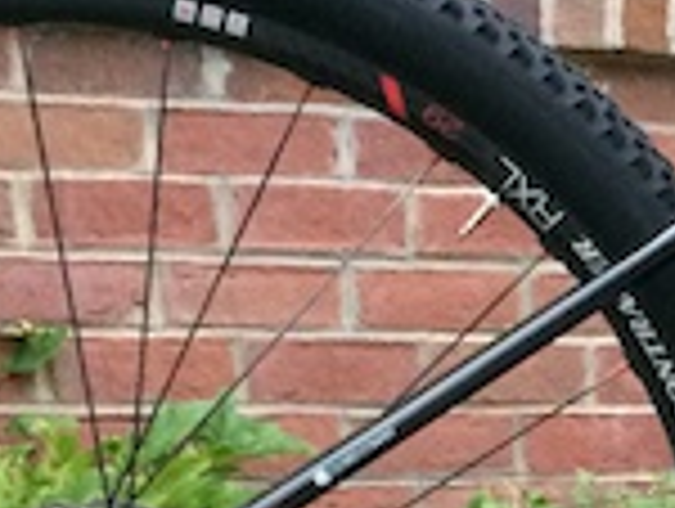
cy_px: 607
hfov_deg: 11.4
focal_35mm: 160
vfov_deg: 9.2
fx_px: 3125
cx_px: 1224
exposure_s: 1/30
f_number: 2.2
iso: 250
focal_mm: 4.12
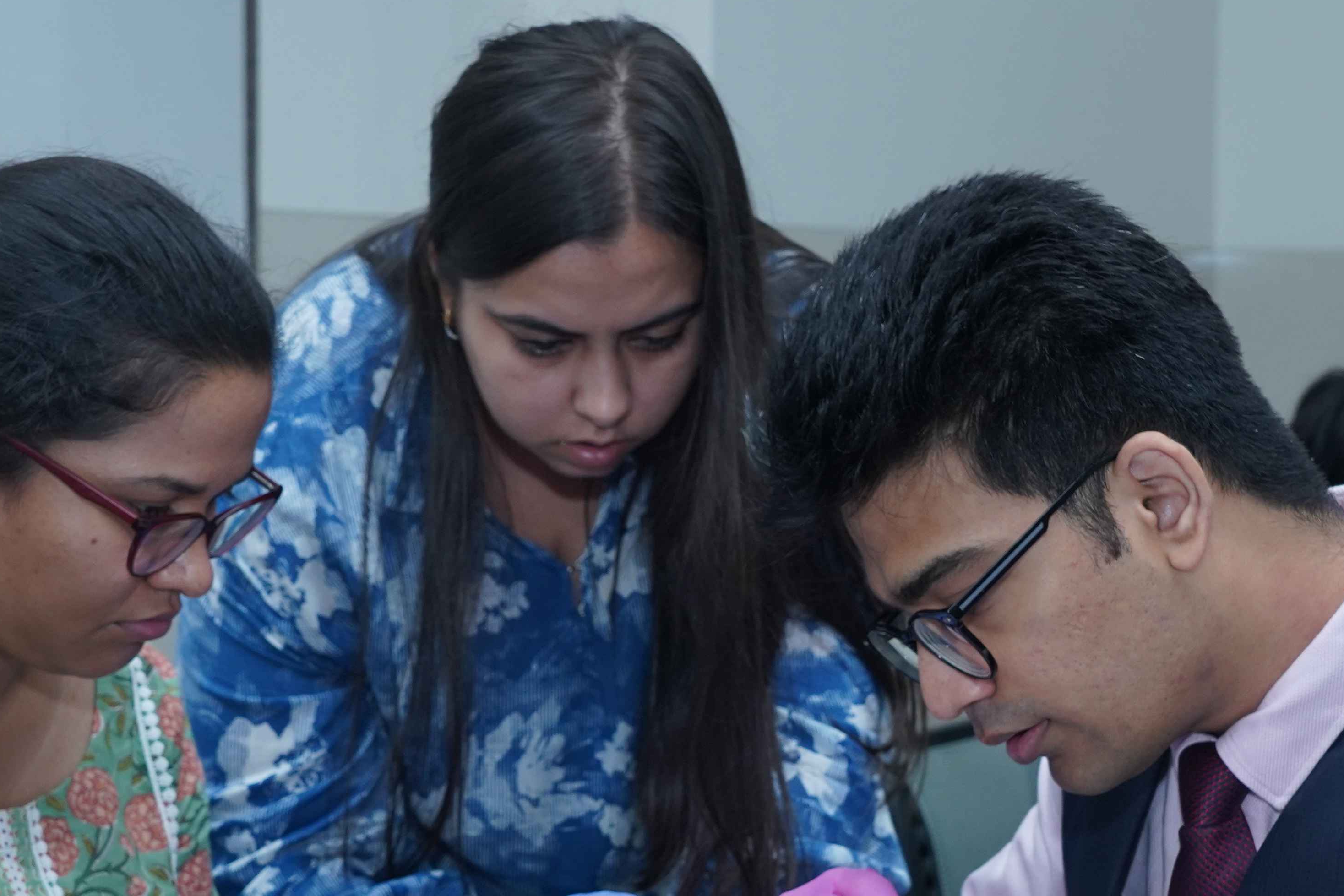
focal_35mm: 92
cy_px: 668
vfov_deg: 14.8
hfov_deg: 22.1
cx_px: 658
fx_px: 3435
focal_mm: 45
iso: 1000
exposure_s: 1/160
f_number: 6.3
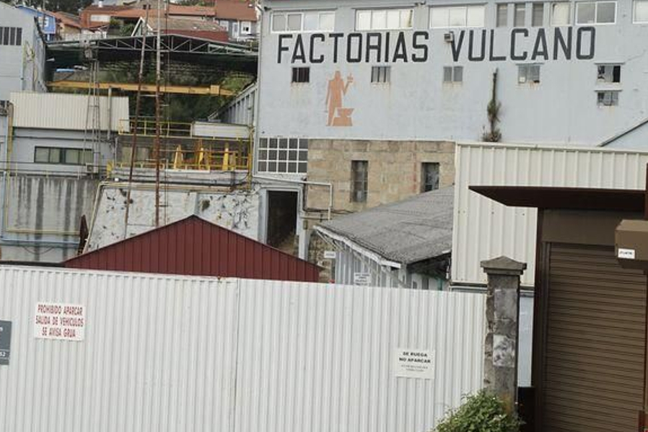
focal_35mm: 98
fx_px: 1764
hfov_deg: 20.7
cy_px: 124
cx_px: 164
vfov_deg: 13.9
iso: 200
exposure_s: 1/160
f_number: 9
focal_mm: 55
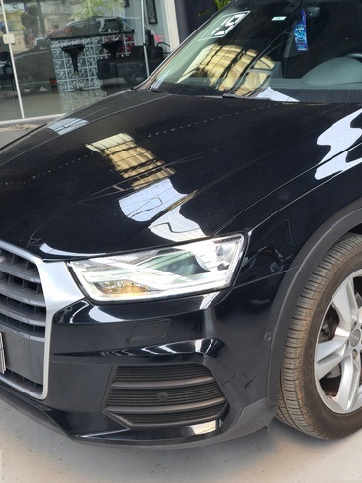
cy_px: 178
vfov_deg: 39.4
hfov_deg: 29.7
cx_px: 280
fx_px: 670
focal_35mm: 48
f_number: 1.7
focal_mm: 6.3
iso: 20
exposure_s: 1/62.5
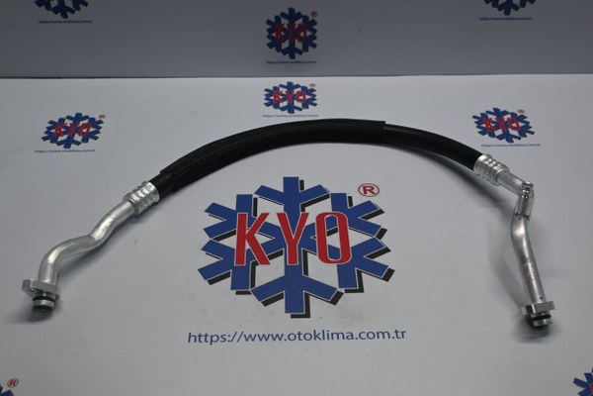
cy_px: 198
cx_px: 296
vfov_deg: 31.9
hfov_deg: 46.4
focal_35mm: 42
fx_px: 692
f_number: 4.5
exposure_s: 1/125
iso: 450
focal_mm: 28
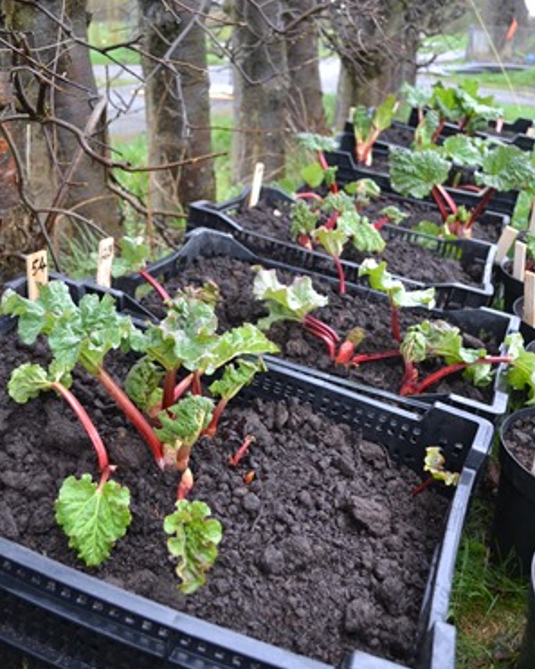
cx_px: 262
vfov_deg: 51.5
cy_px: 336
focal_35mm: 35
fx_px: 692
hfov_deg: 42.2
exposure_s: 1/60
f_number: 4
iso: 400
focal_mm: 20
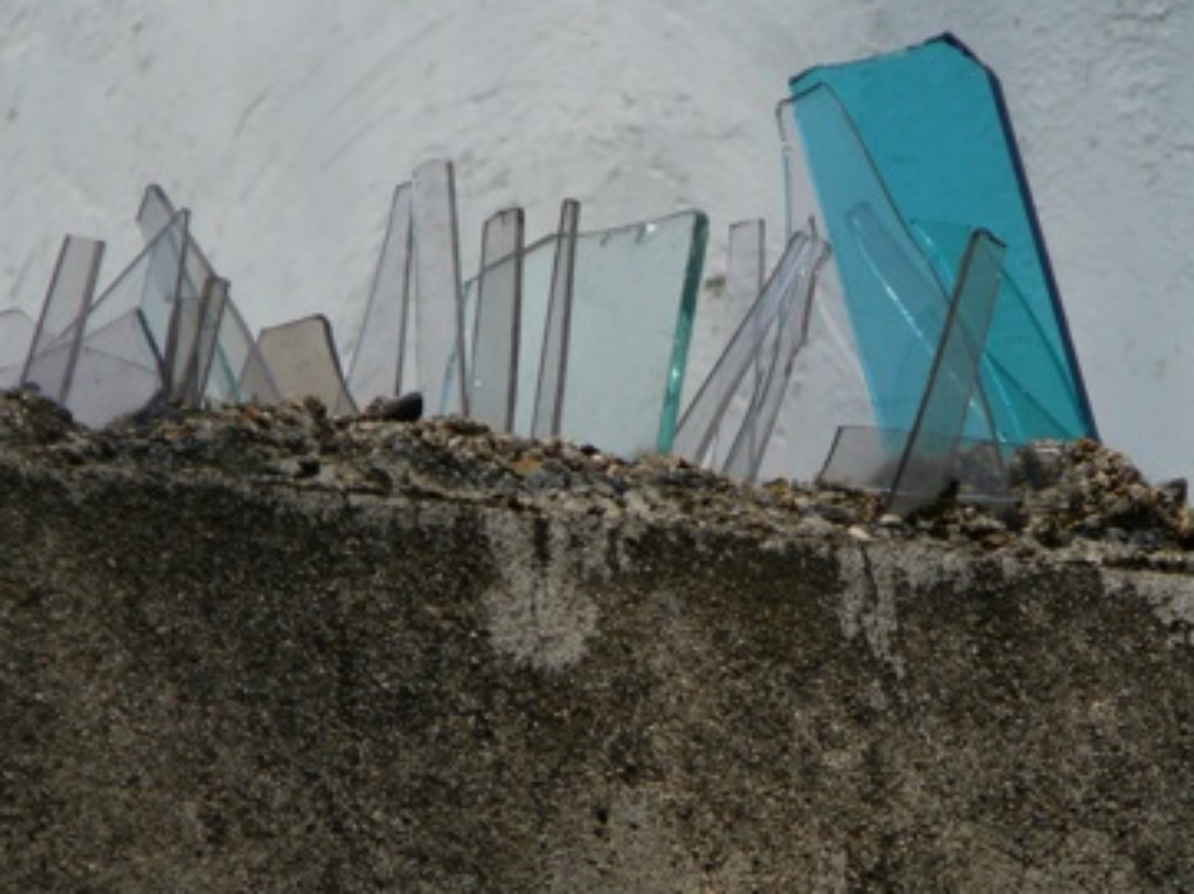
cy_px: 452
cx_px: 564
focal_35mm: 323
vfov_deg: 4.6
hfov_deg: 6.1
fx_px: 11134
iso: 80
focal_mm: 43.4
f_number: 4.1
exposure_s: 1/800
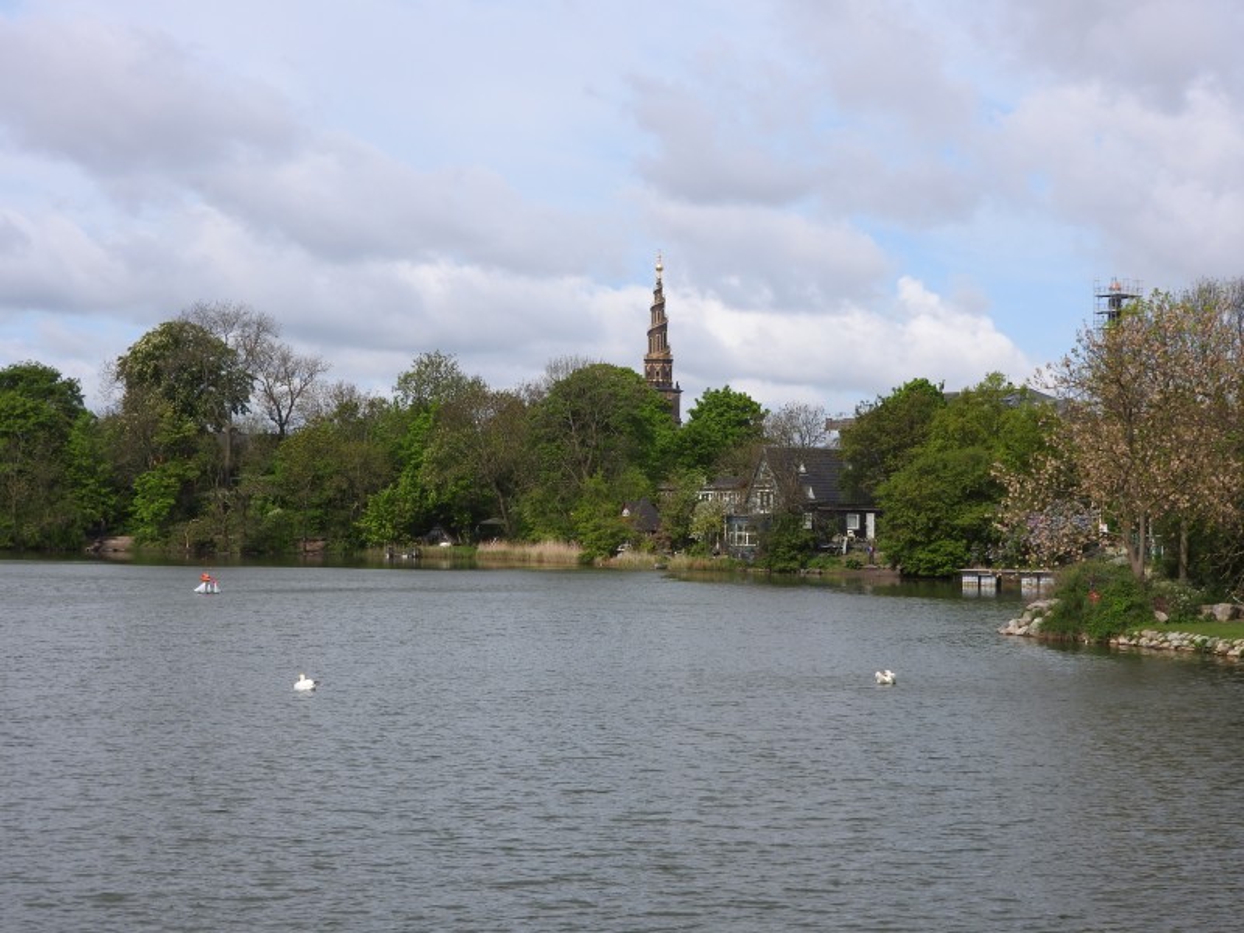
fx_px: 2516
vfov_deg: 21.0
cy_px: 466
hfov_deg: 27.8
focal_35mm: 70
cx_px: 622
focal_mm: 12.5
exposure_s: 1/800
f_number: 4.5
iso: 100
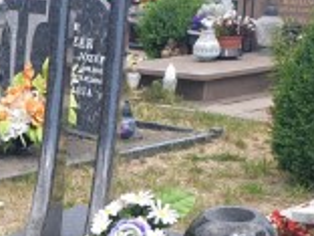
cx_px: -32
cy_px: 307
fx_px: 971
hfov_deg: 17.7
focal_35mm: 107
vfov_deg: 13.3
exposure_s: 1/426
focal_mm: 4.3
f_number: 2.4
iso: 50
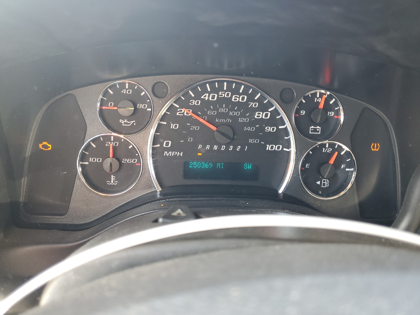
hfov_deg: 67.3
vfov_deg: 53.1
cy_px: 158
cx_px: 210
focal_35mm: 26
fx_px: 315
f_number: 1.5
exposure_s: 1/60.2
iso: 74
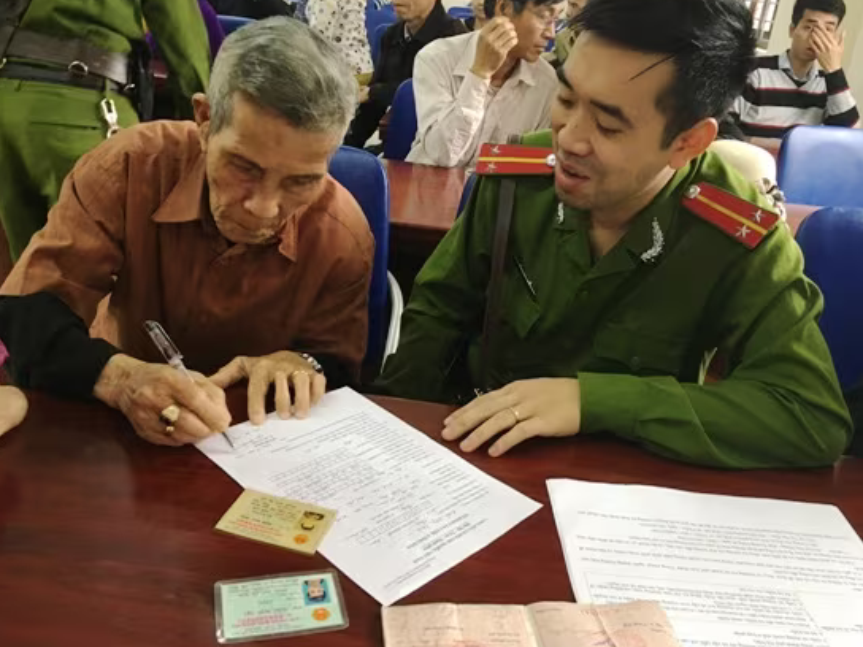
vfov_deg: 44.1
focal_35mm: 32
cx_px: 432
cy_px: 308
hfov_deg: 56.8
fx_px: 798
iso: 200
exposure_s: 1/33
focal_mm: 4.15
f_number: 2.2
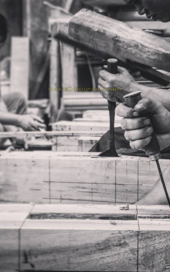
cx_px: 85
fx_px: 601
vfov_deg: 25.5
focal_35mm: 81
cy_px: 136
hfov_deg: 16.1
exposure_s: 1/50
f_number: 2.8
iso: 80
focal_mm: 6.6
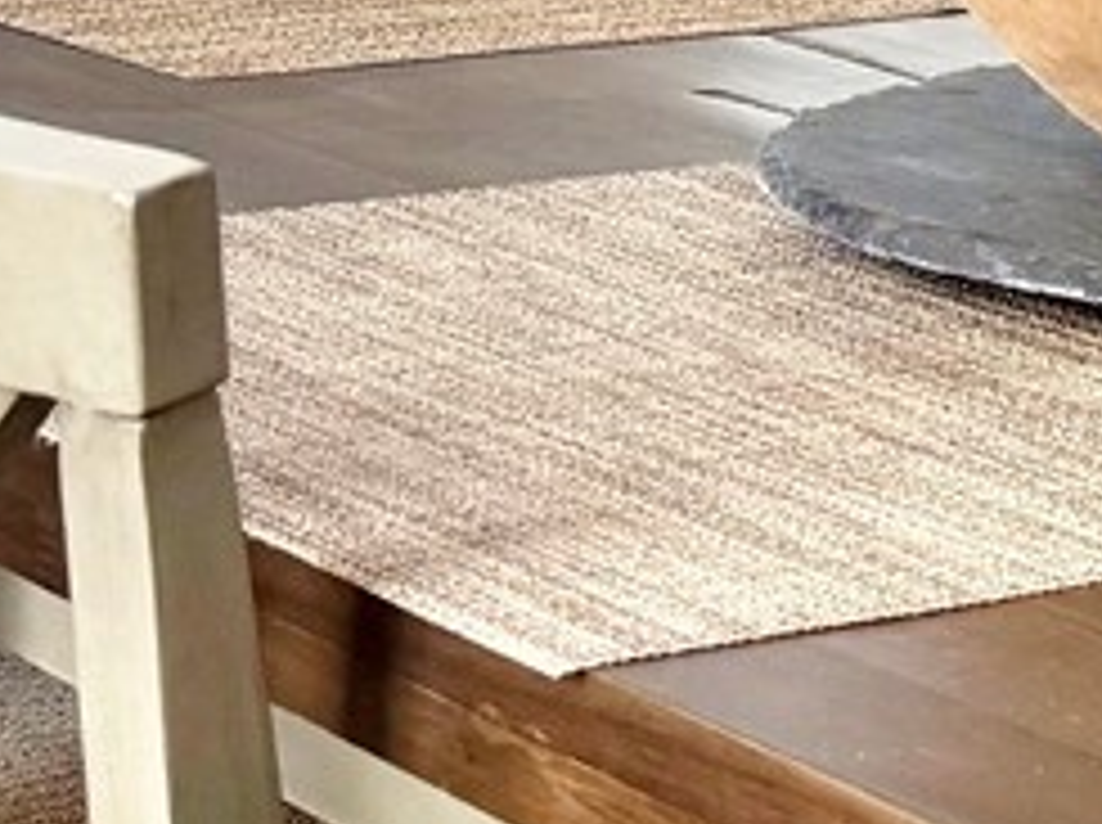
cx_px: 1511
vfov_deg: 9.1
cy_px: -554
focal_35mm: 157
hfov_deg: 12.2
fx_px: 4991
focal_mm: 6.76
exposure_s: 1/435
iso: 100
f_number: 1.78
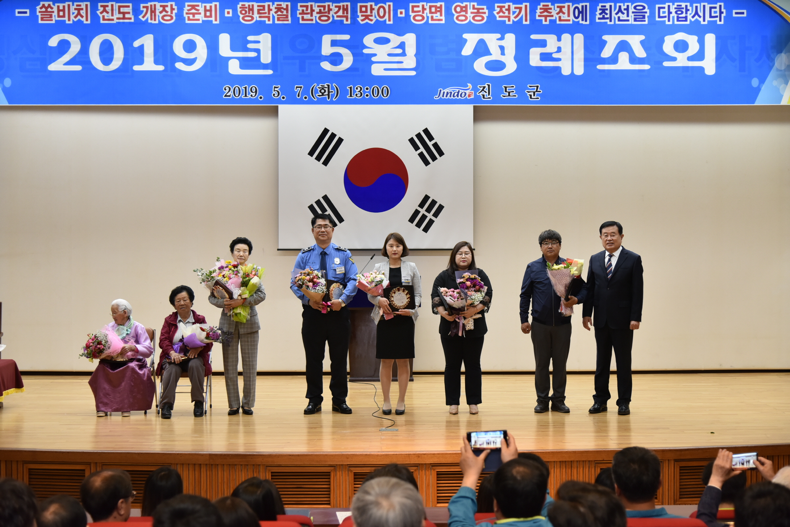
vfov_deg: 23.4
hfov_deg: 34.5
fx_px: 1273
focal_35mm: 58
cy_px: 264
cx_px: 395
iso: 1000
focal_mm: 58
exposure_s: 1/125
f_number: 4
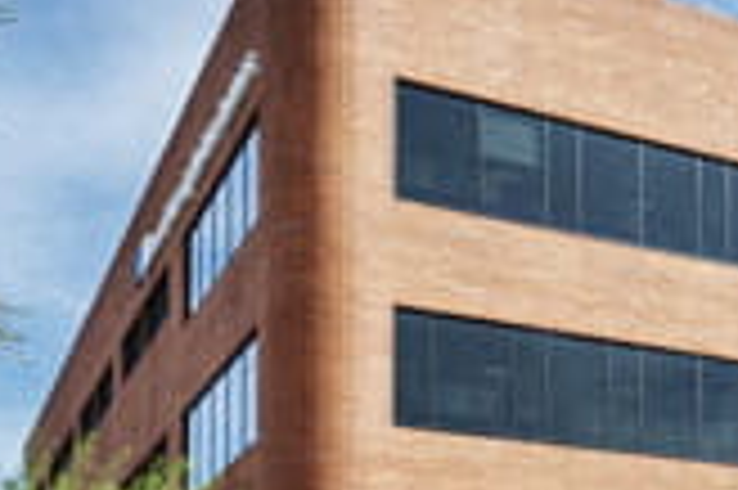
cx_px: 734
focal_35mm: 64
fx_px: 1311
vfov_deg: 20.3
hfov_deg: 29.4
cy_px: 530
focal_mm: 22
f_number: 16
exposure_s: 1/25
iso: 50
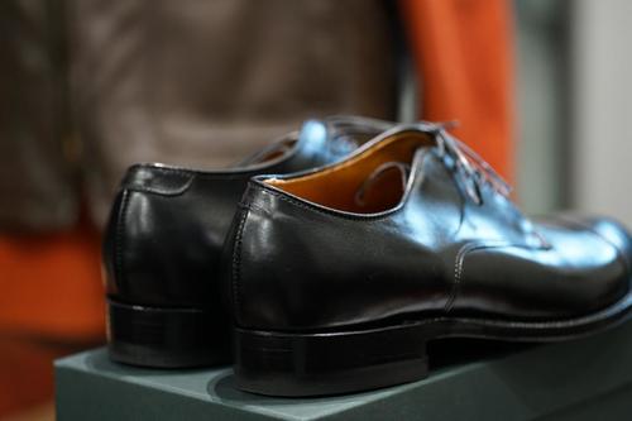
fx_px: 1843
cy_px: 210
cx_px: 316
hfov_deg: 19.5
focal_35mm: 105
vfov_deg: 13.0
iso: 4000
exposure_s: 1/125
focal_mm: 105
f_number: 2.8
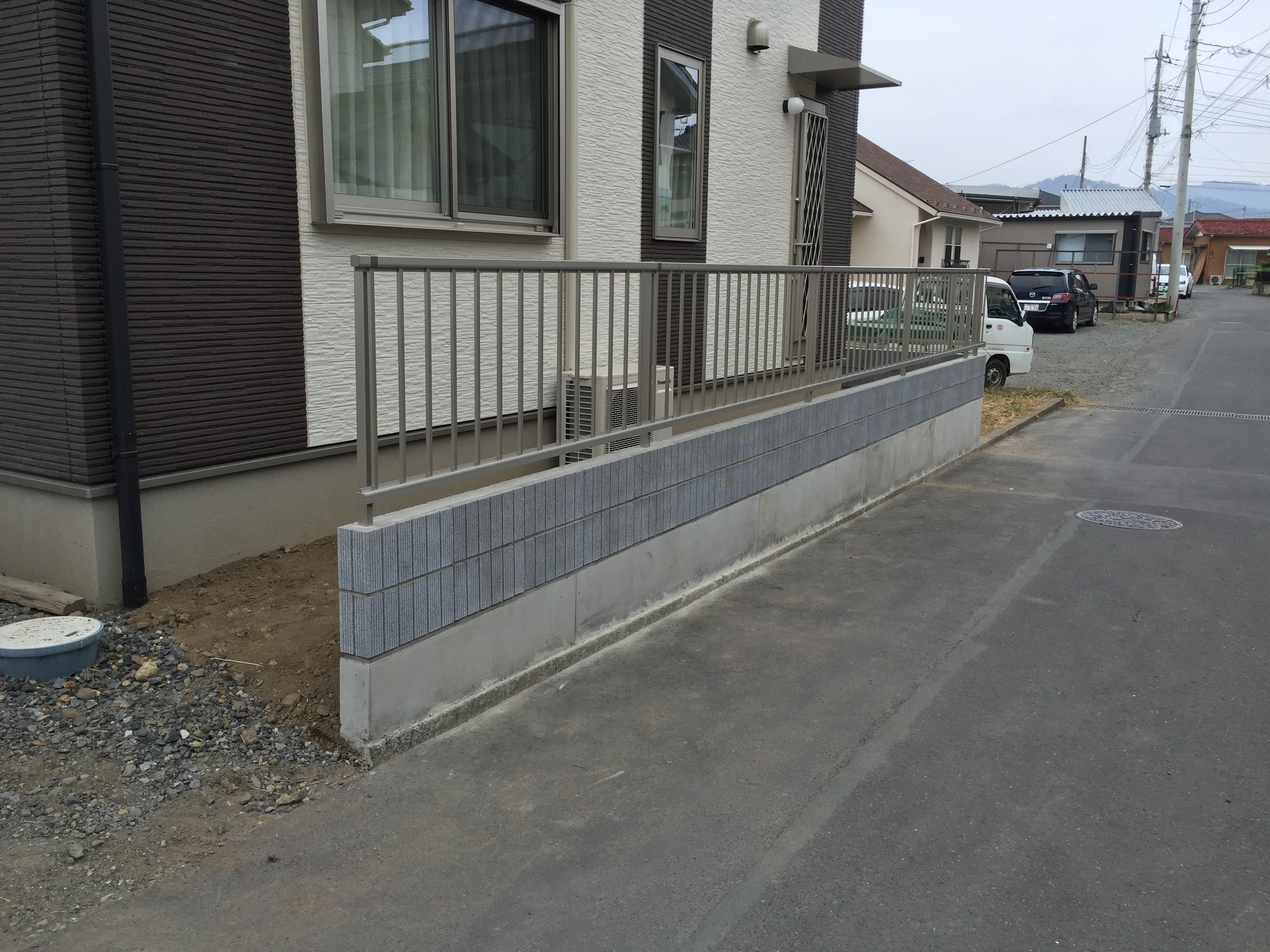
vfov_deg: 48.2
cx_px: 635
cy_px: 476
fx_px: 1064
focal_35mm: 29
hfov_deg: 61.7
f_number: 2.2
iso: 32
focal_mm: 4.15
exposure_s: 1/335
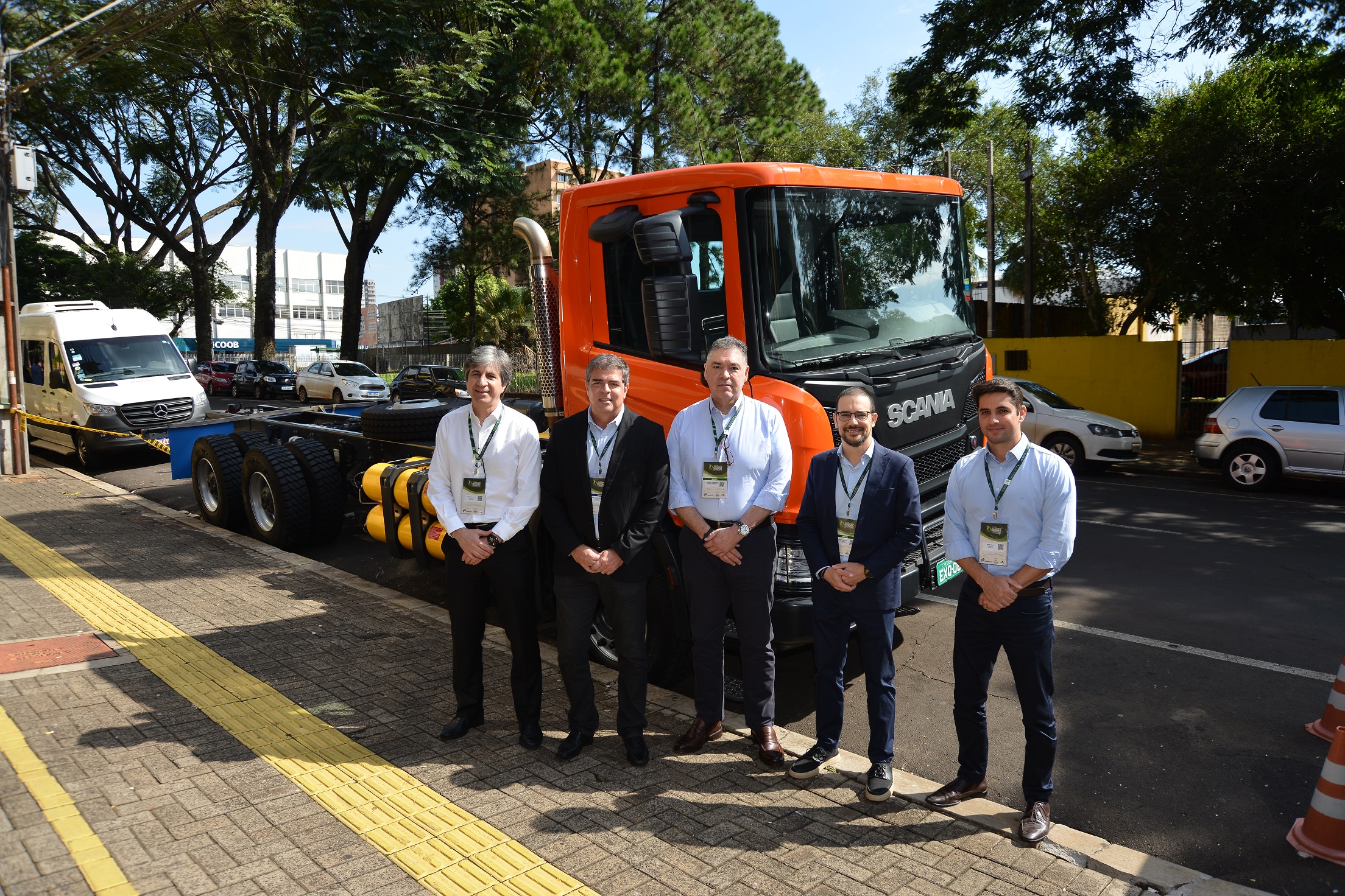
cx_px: 672
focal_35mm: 24
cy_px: 448
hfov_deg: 73.7
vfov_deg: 53.1
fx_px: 897
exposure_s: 1/400
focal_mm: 24
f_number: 5.6
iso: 250
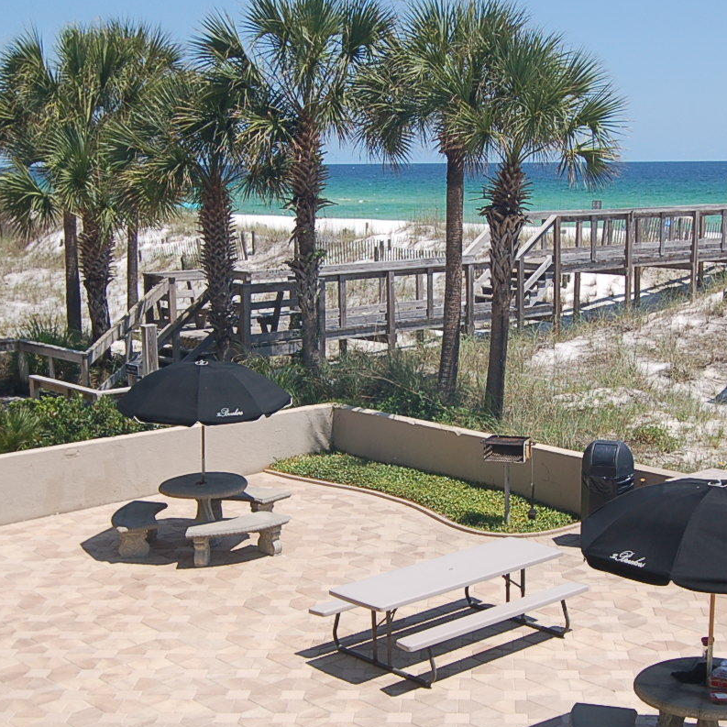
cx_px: 421
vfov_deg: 29.5
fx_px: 1378
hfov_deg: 29.5
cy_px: 398
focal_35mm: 58
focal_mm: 24
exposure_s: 1/400
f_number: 10
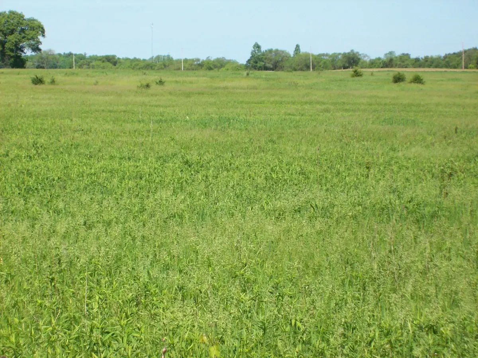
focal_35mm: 108
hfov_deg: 18.2
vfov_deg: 13.7
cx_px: 239
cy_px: 179
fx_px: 1491
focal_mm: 18
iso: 80
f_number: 4.8
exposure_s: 1/665
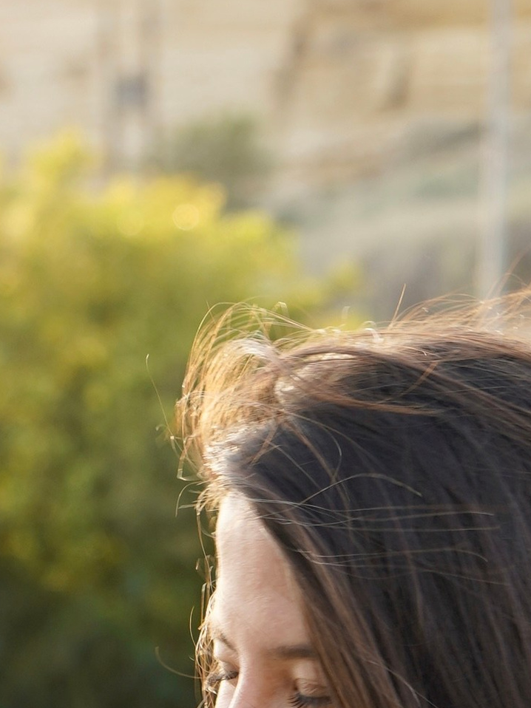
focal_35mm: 185
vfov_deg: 10.5
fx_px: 3785
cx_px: 456
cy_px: 803
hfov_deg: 8.0
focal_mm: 48
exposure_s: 1/250
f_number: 4
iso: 200
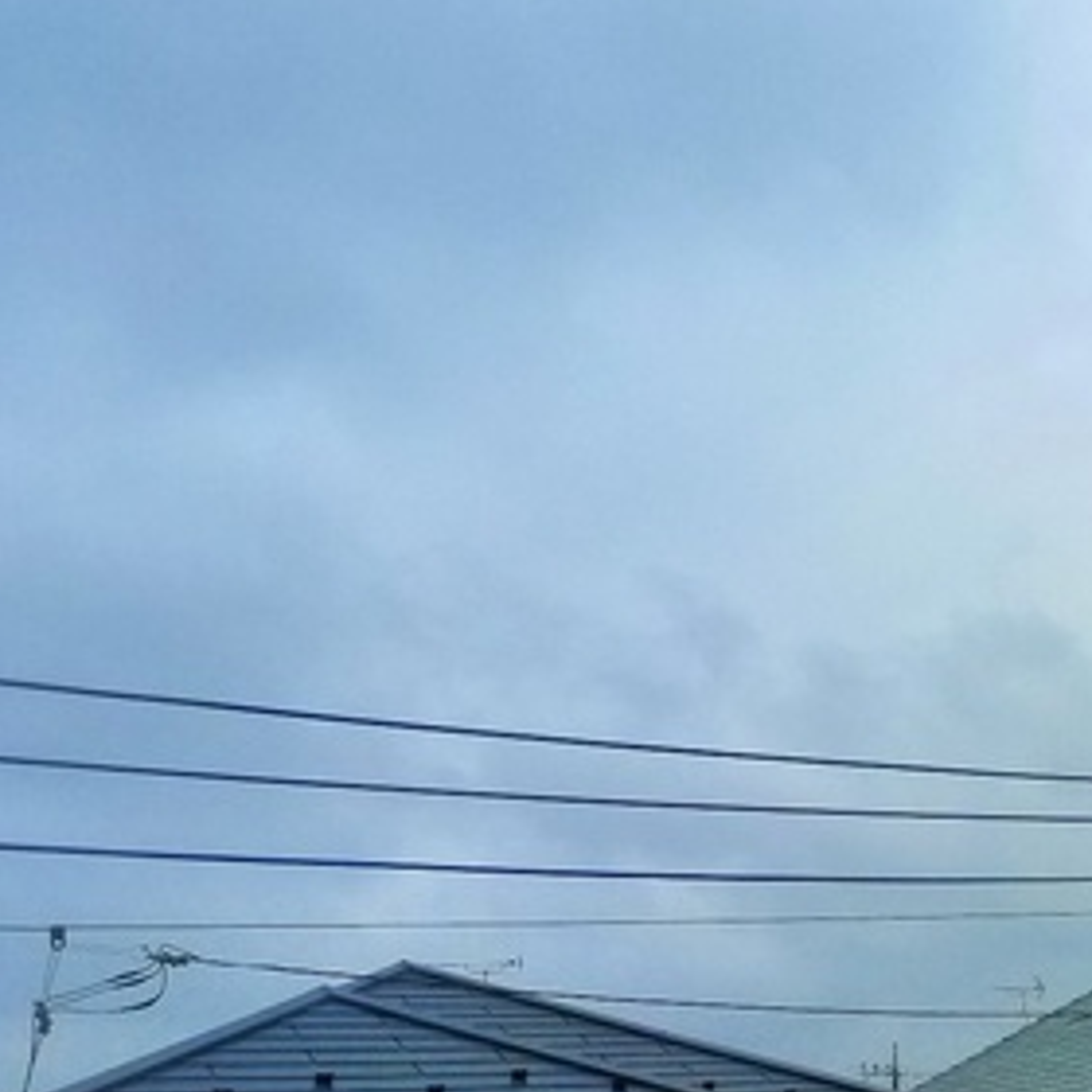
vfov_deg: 31.4
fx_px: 1892
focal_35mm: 53
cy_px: 864
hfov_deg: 29.3
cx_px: 1174
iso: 400
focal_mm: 5.1
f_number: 5
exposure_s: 1/800
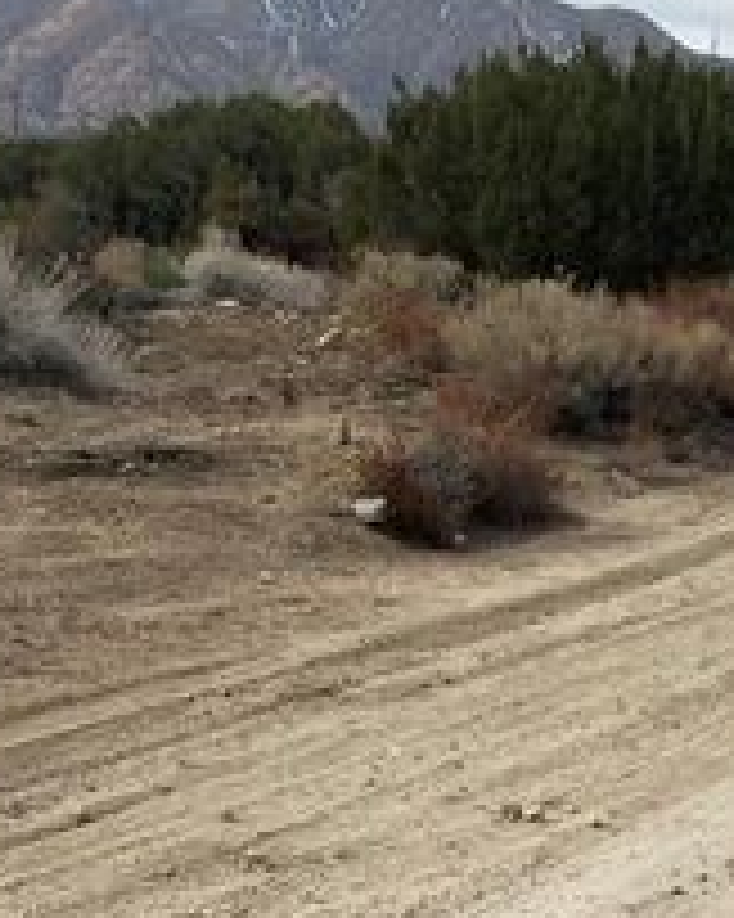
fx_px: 2256
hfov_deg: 17.7
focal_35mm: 83
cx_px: 842
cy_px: 1141
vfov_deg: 21.2
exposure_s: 1/3311
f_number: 1.8
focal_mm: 4.25
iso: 32
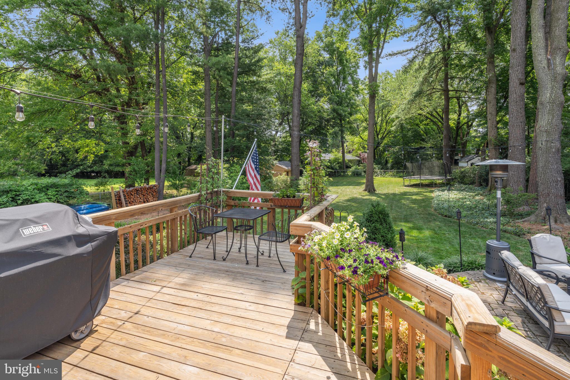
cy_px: 190
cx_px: 285
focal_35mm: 17
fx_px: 269
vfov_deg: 70.4
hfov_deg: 93.3
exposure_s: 1/125
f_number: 8
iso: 200
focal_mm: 17
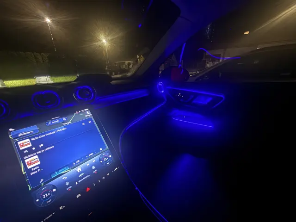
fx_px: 120
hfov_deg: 102.1
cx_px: 148
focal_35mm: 14
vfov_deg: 85.7
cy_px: 111
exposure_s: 1/4
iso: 3200
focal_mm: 2.22
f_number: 2.2
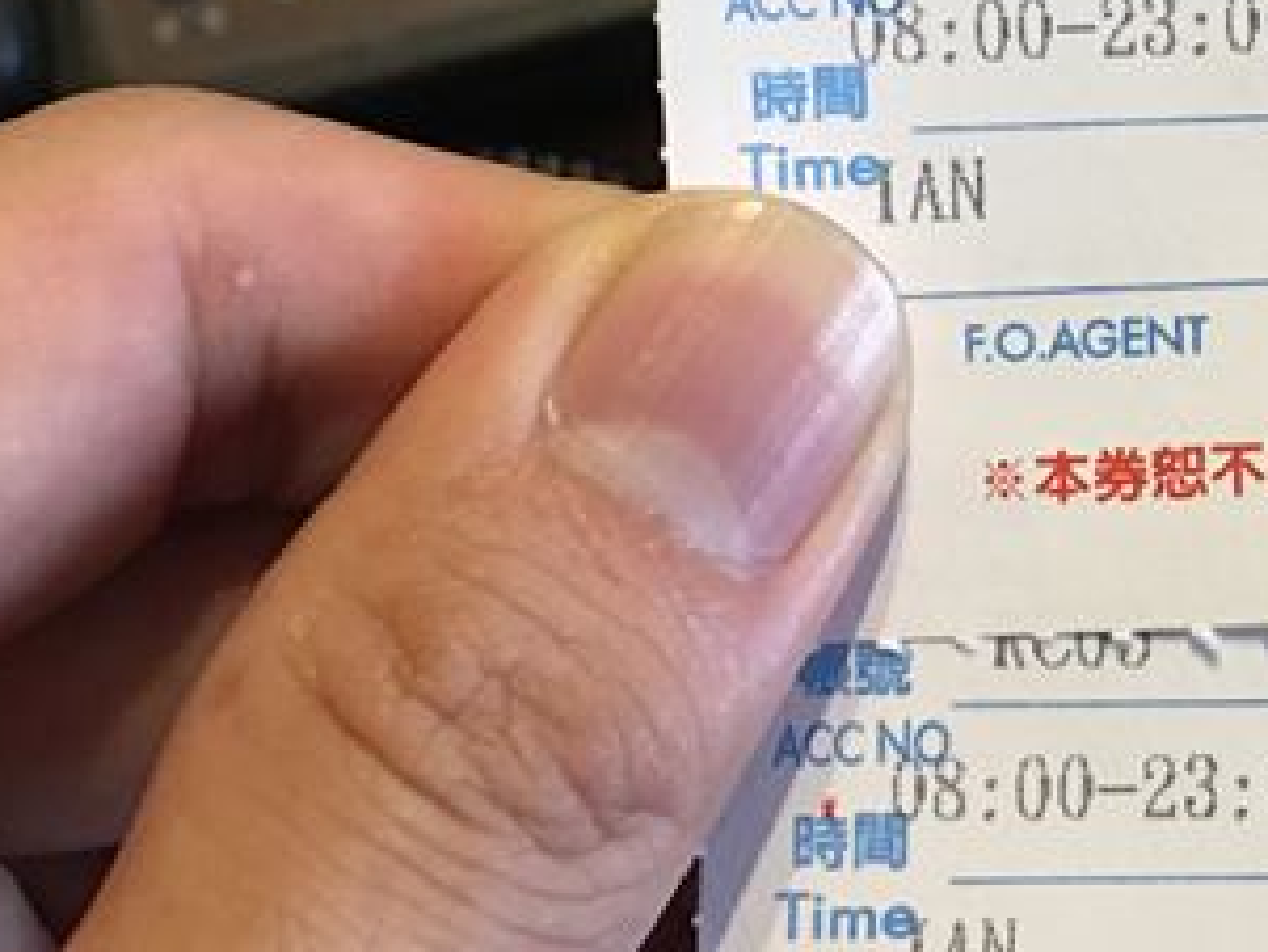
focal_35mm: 77
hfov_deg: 23.7
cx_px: 1394
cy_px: 261
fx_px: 2822
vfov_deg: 19.0
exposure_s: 1/15
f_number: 2.2
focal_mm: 4.15
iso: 80
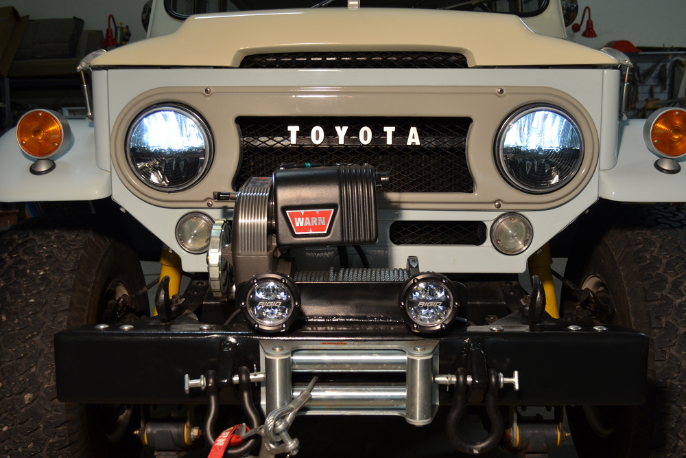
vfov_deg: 31.9
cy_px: 229
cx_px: 343
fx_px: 800
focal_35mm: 42
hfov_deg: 46.4
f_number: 5.6
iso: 400
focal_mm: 28
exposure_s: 1/125
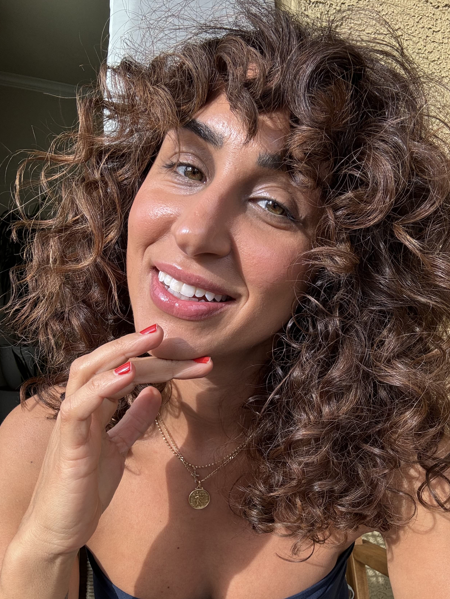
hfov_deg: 49.7
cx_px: 243
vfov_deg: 62.8
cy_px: 361
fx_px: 485
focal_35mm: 28
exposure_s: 1/296
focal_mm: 2.69
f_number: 1.9
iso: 25
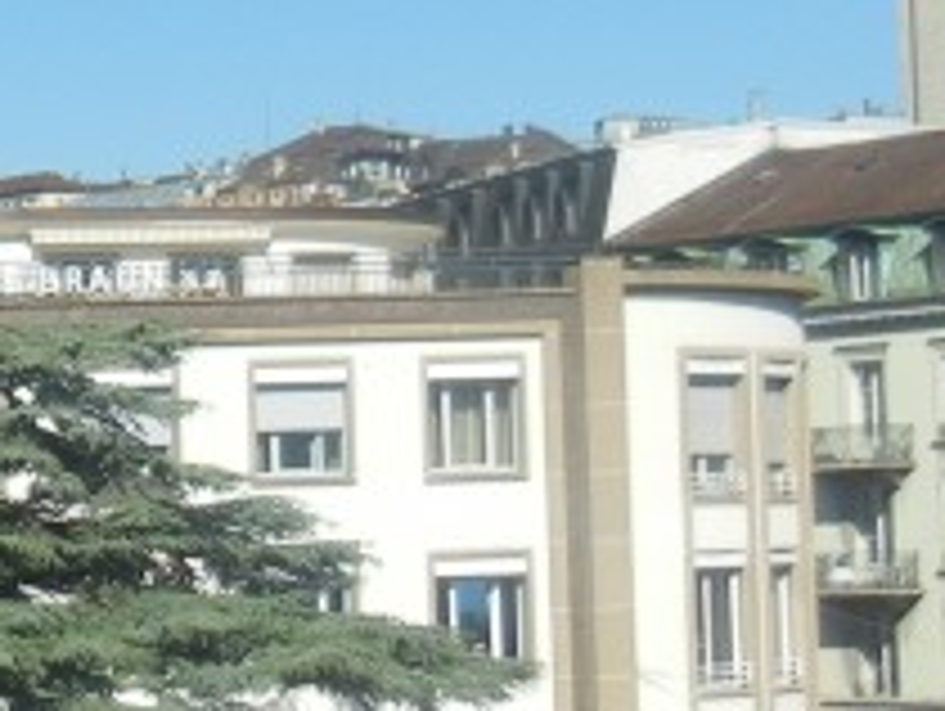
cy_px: 387
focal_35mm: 146
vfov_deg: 10.2
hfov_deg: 12.7
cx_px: -513
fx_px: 3990
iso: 160
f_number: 7
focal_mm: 5.4
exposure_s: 1/436
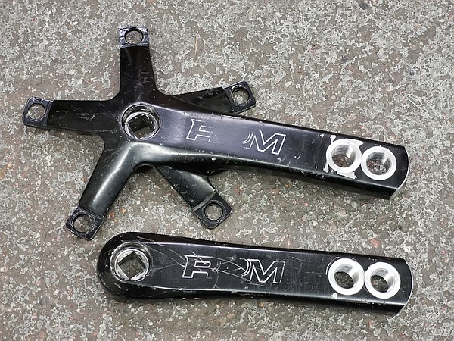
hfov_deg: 24.1
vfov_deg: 18.2
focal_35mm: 81
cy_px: 170
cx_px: 227
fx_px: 1062
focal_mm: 7.48
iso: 400
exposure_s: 1/33.3
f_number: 2.4
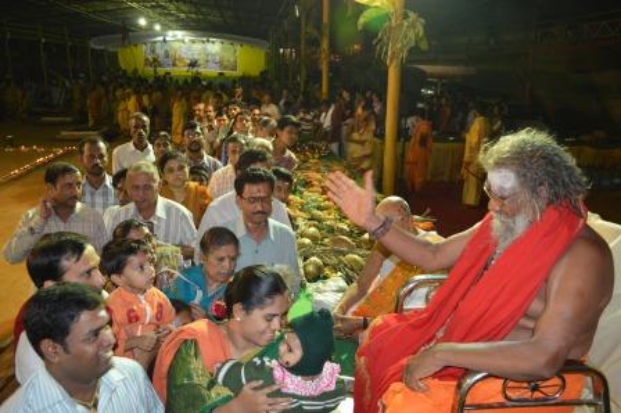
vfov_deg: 47.9
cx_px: 310
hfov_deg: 67.4
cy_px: 206
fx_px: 465
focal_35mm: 27
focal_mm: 18
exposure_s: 1/60
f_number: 3.5
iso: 1800
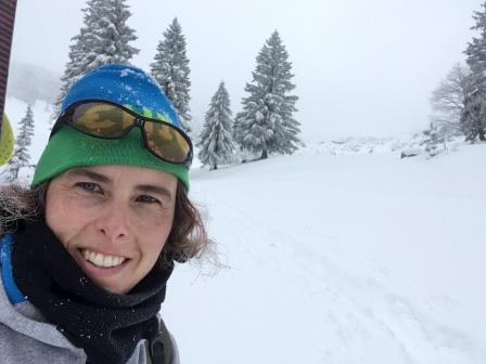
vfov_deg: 45.4
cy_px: 182
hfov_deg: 58.4
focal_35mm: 31
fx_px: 435
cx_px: 243
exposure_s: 1/1342
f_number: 2.4
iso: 50
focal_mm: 2.15
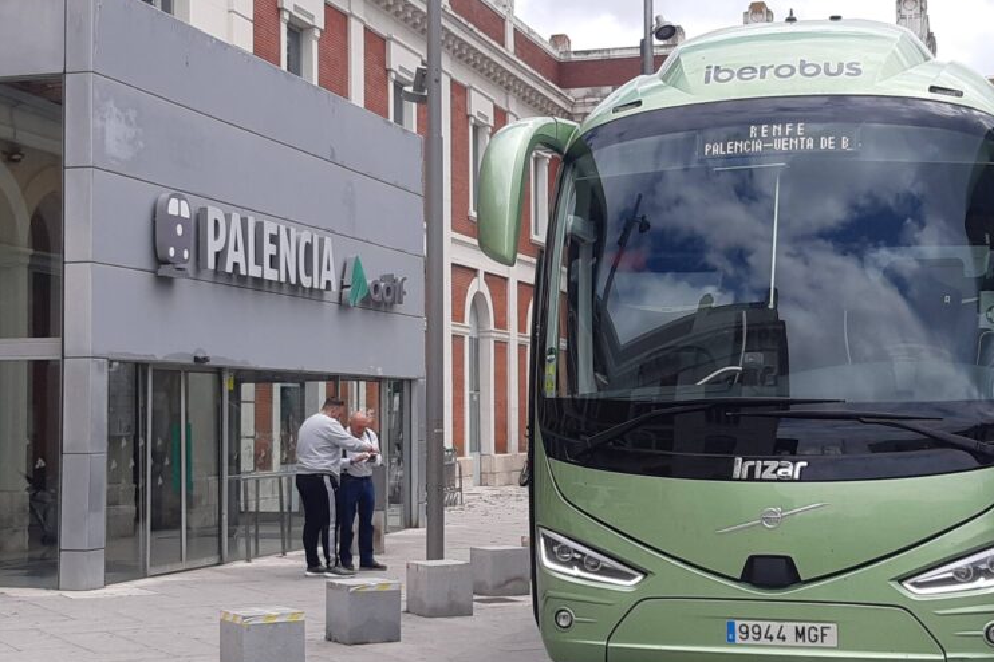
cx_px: 512
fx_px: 773
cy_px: 332
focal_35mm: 28
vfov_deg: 46.4
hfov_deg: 65.5
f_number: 1.7
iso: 40
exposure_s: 1/1401
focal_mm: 3.93
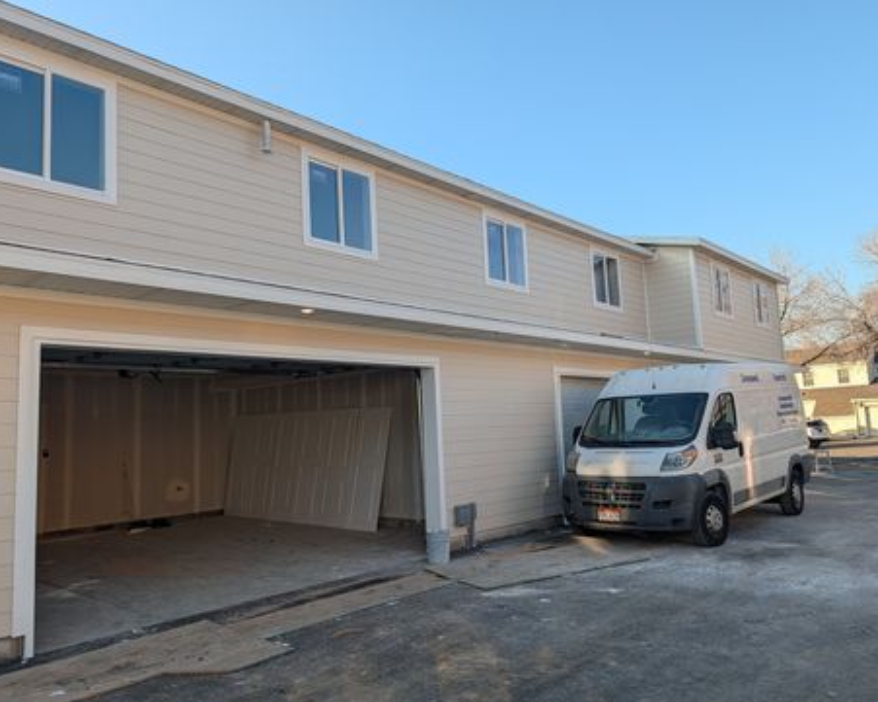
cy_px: 350
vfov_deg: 54.9
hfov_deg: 66.0
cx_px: 415
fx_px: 676
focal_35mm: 26
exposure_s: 1/431
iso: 21
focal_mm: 6.9
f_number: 1.68
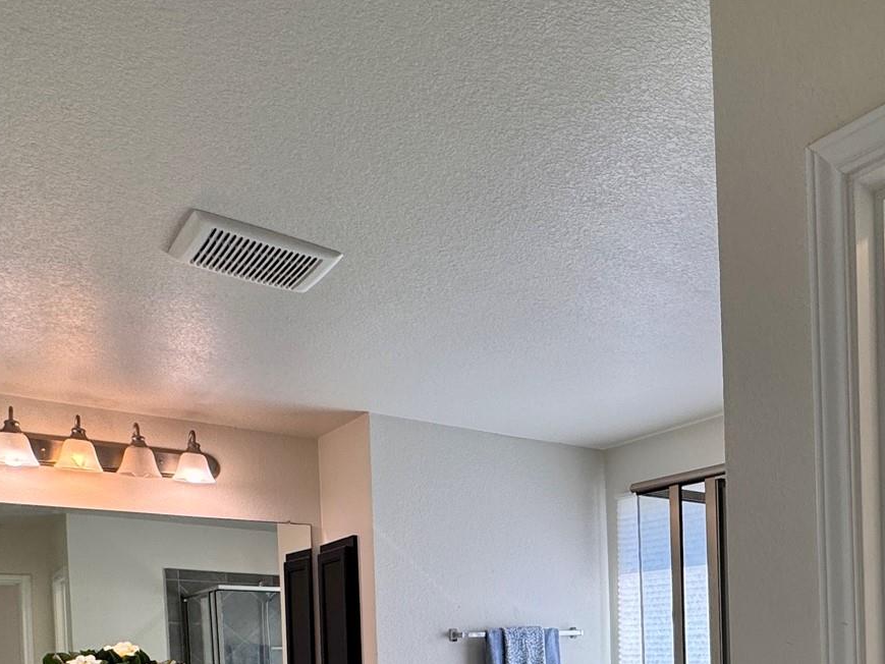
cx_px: 755
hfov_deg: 50.6
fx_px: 844
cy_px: 644
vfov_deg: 38.7
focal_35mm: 33
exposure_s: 1/158
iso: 40
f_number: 2.2
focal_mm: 2.22
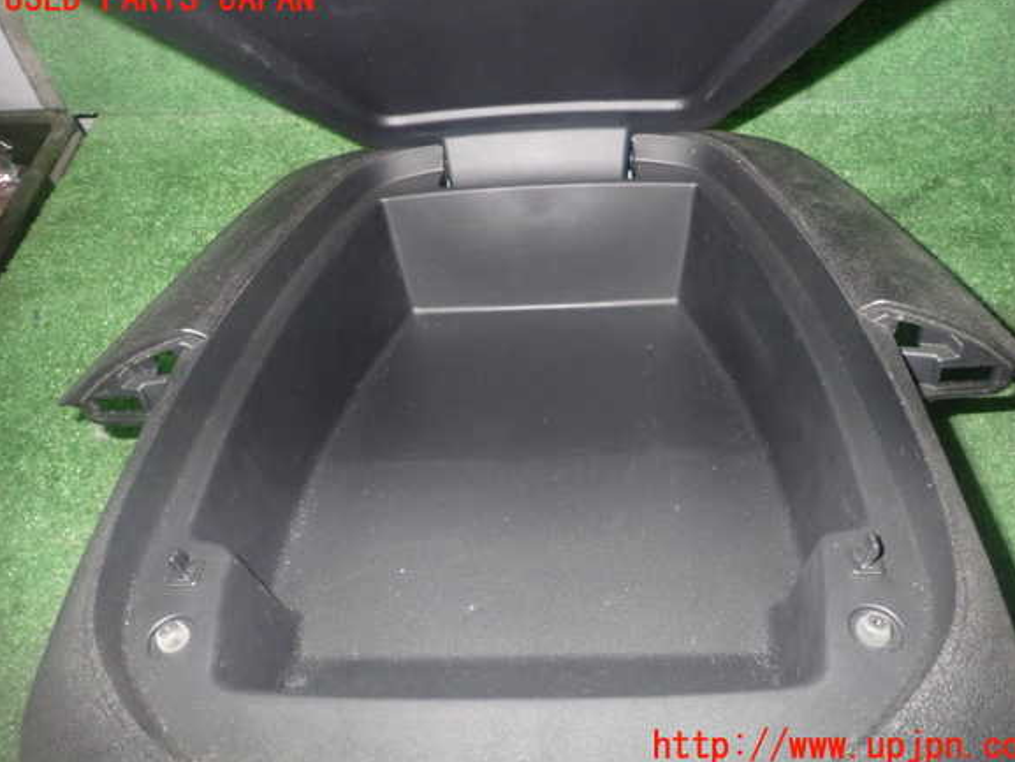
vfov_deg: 53.1
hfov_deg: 67.3
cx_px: 522
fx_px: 763
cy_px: 373
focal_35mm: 26
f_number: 5.6
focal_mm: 4.5
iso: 800
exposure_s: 1/30
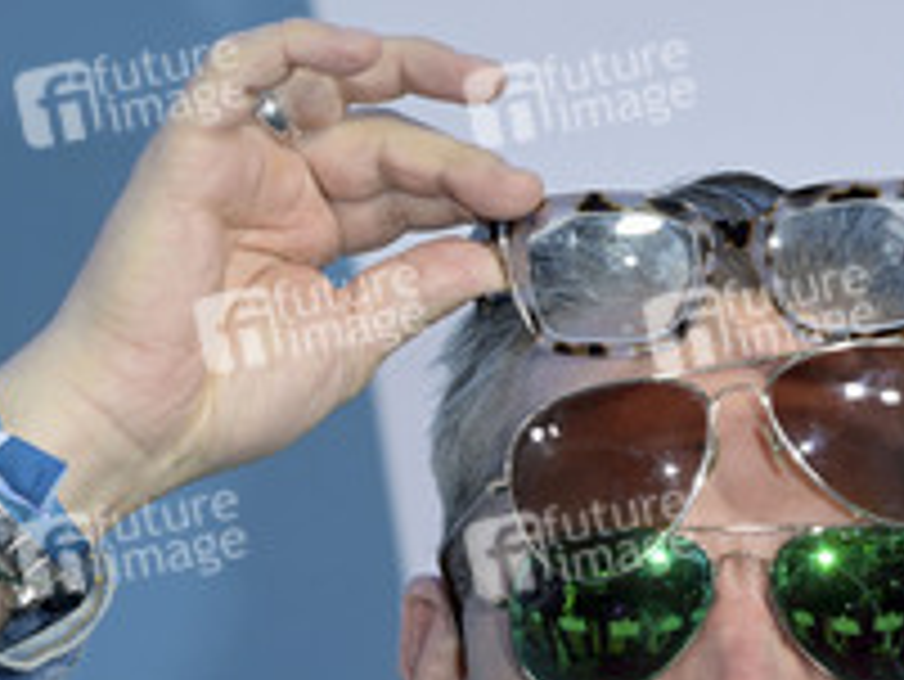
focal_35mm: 237
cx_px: 641
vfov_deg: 6.3
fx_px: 6193
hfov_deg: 8.3
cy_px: 657
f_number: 6.3
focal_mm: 110
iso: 500
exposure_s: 1/250
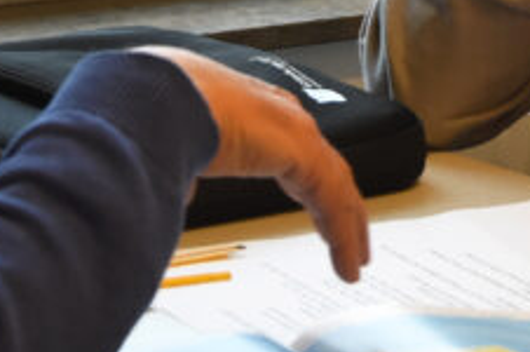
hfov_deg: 8.6
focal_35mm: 238
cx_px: 565
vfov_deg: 5.7
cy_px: -74
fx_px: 3503
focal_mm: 35
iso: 800
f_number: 5.6
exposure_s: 1/125
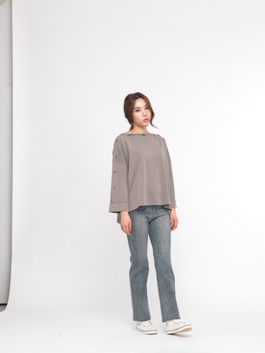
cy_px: 176
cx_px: 132
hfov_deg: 23.7
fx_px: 633
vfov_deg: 31.2
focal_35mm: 62
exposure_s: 1/250
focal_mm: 80
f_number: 9
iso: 100
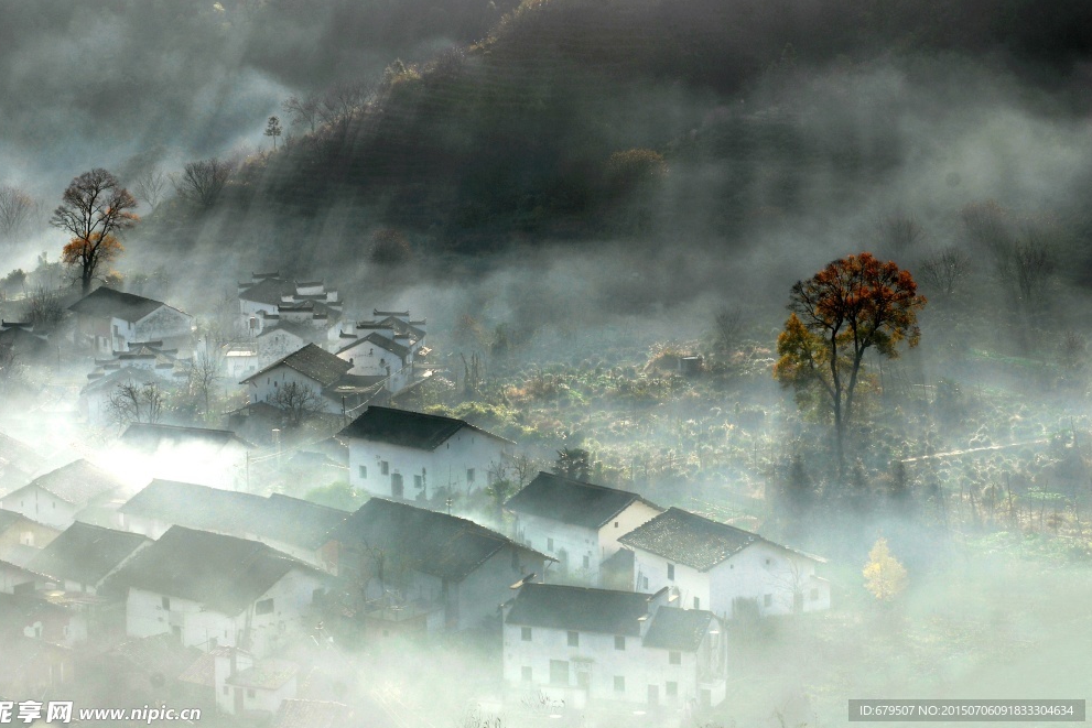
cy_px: 355
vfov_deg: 15.2
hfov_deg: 22.6
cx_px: 532
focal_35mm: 90
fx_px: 2730
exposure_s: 1/250
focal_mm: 58
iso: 100
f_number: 9
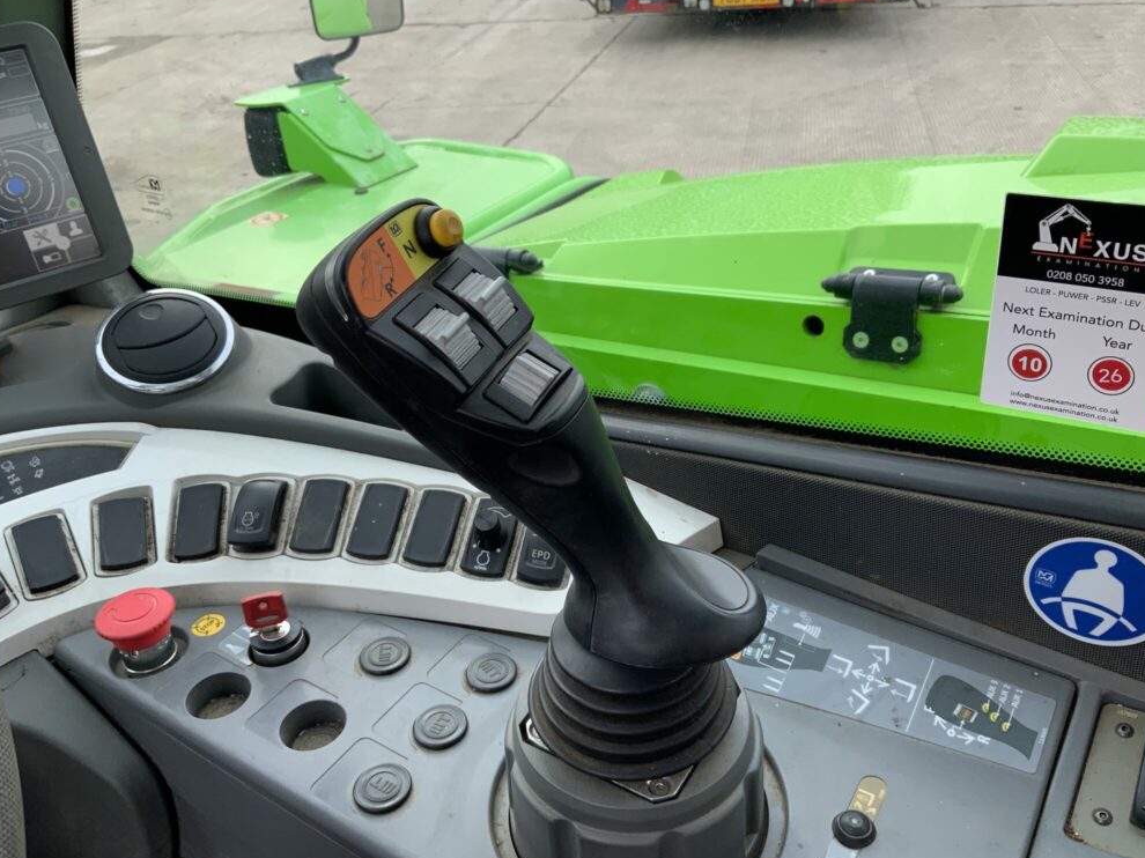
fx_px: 992
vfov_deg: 46.8
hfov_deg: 60.0
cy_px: 431
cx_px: 583
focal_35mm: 30
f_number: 1.8
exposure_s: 1/249
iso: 16
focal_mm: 3
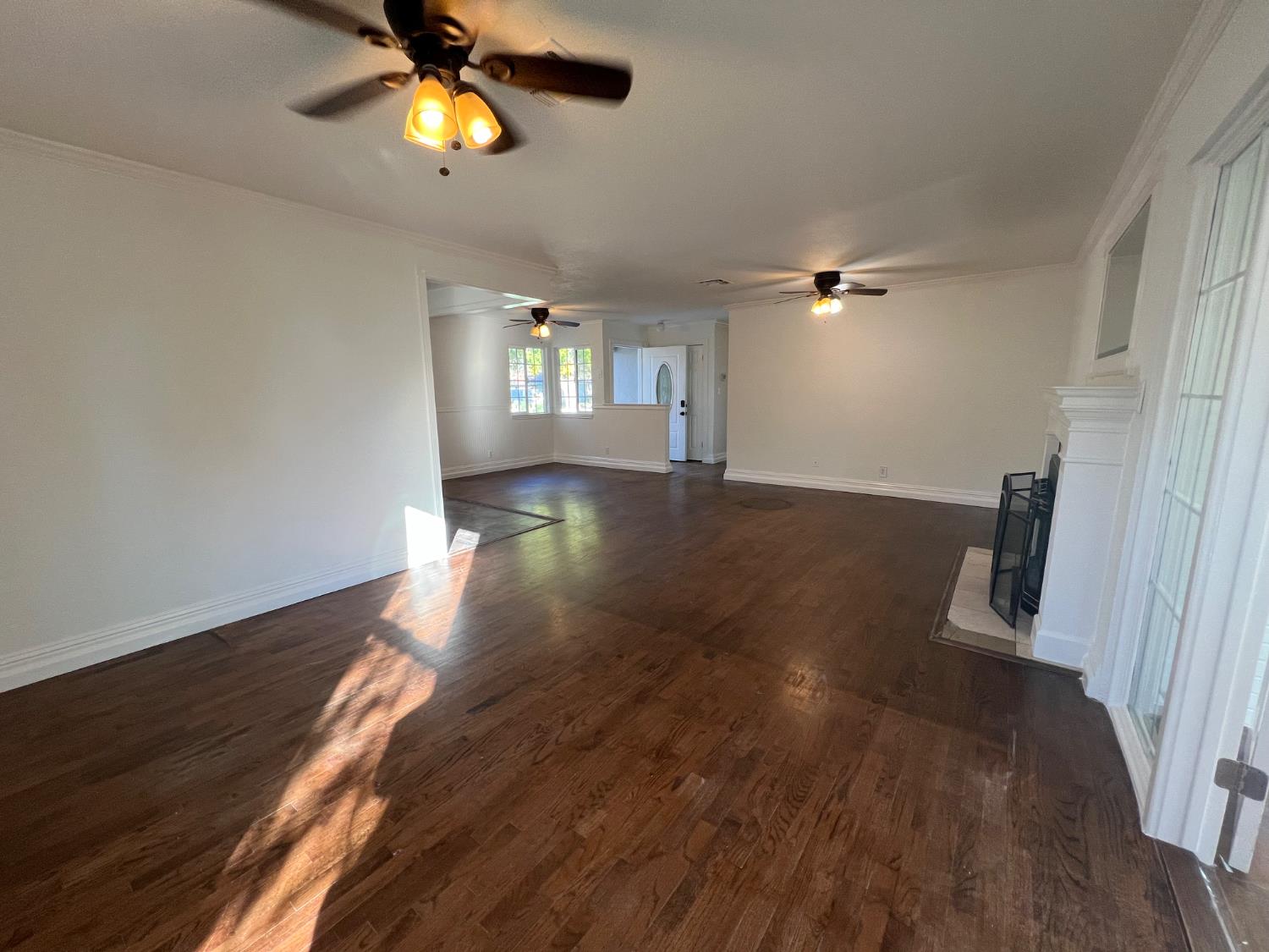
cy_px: 476
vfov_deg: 89.9
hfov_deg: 106.2
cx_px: 634
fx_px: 477
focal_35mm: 13
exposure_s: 1/120
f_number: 1.8
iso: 125
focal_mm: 1.57
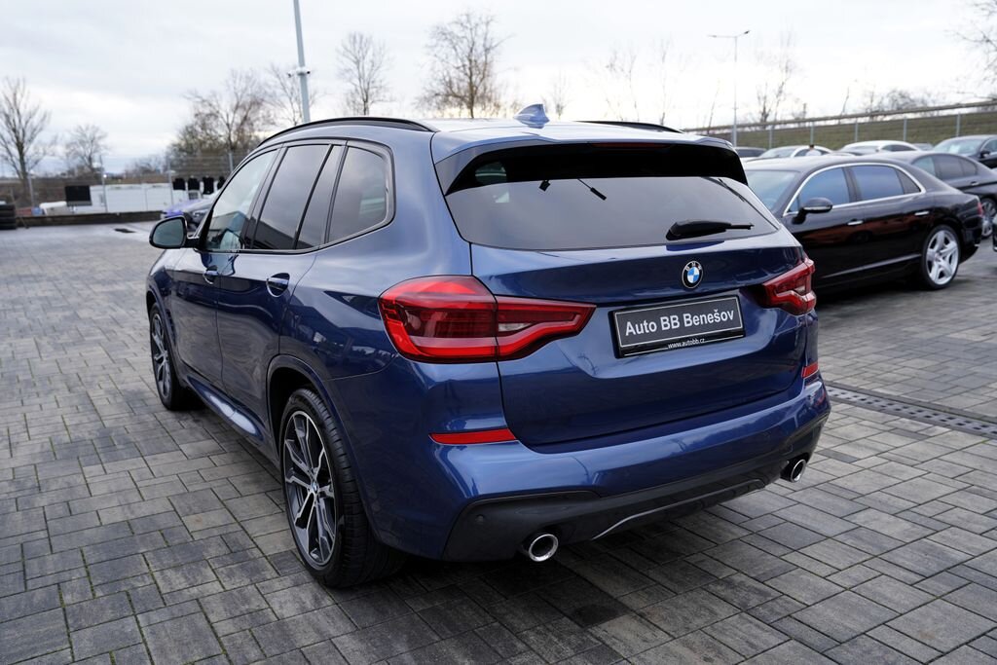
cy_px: 332
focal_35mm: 30
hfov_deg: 61.9
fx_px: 831
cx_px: 498
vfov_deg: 43.6
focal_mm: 30
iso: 100
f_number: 4
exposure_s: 1/60
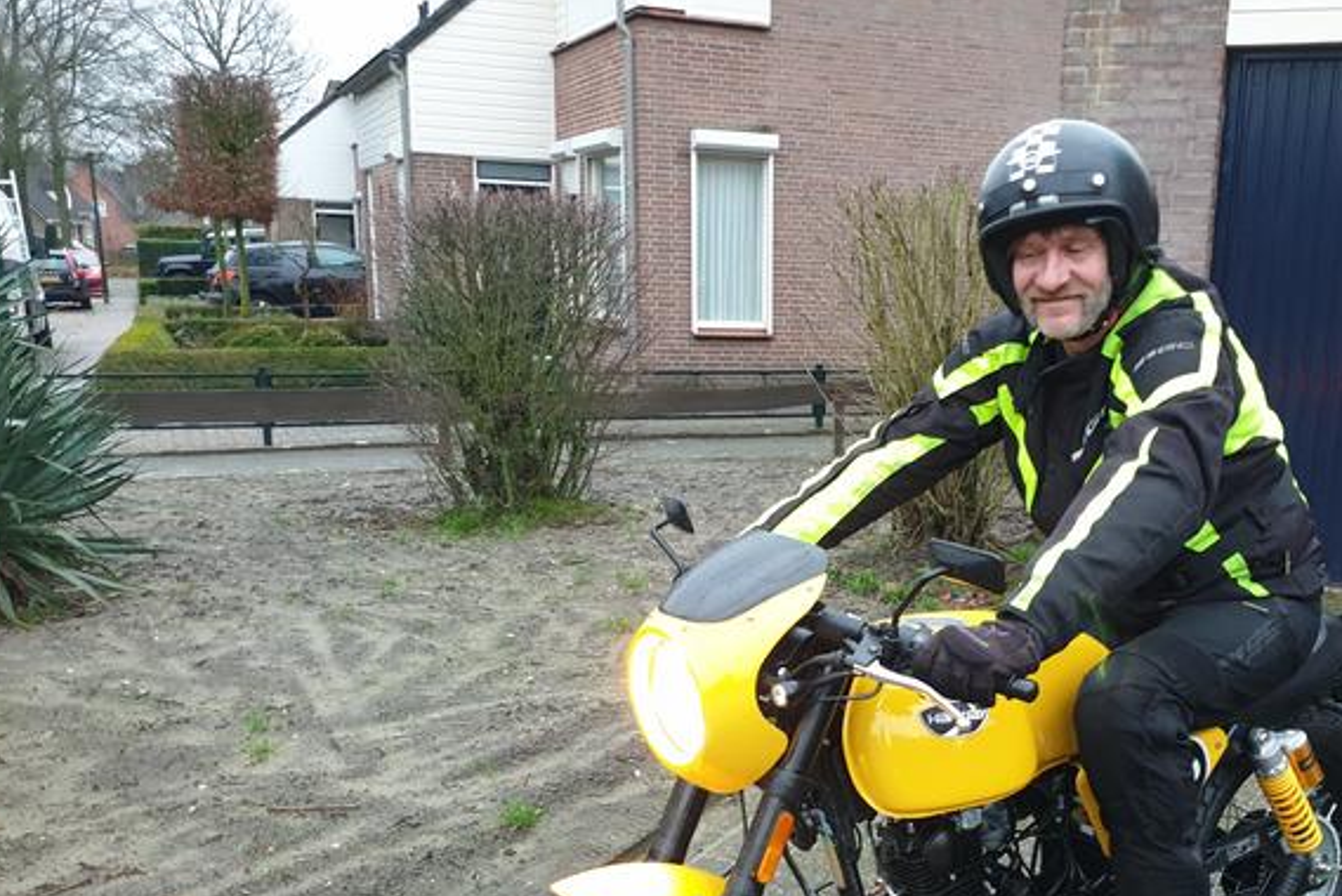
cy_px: 646
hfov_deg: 49.6
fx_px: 1417
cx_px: 913
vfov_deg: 34.5
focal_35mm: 38
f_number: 1.5
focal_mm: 4.3
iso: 250
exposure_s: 1/16
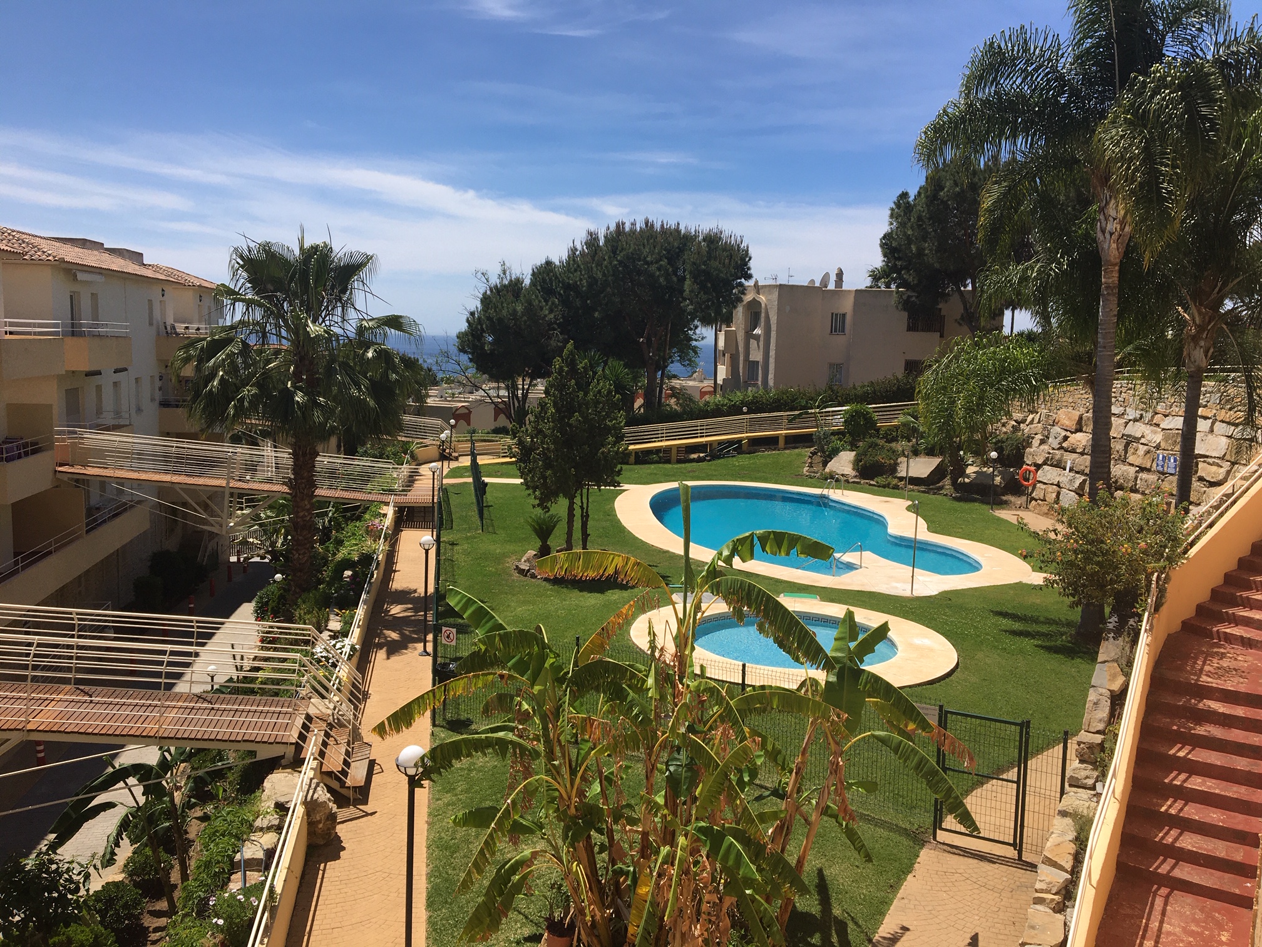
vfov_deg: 48.2
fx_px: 1057
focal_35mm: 29
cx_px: 631
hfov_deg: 61.7
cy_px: 474
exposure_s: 1/2079
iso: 25
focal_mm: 4.15
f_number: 2.2
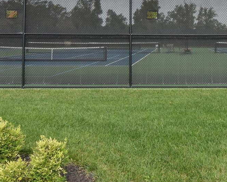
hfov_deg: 46.6
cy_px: 27
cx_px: 180
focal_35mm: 37
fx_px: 249
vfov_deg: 38.0
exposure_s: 1/640
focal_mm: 12
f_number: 13
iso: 800
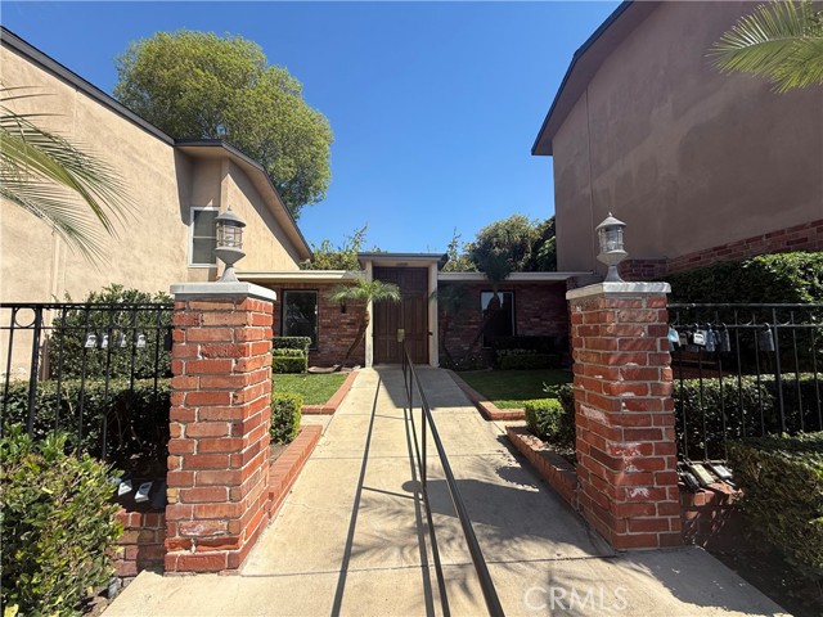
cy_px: 308
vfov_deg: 85.7
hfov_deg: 102.1
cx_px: 412
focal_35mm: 14
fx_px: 333
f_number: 2.2
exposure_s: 1/1339
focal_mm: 2.22
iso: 50
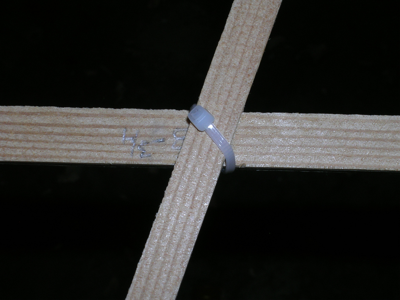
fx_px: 1098
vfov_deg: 15.6
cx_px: 200
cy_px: 150
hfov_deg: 20.7
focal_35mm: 95
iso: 50
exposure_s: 1/60.1
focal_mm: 14.5
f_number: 8.8
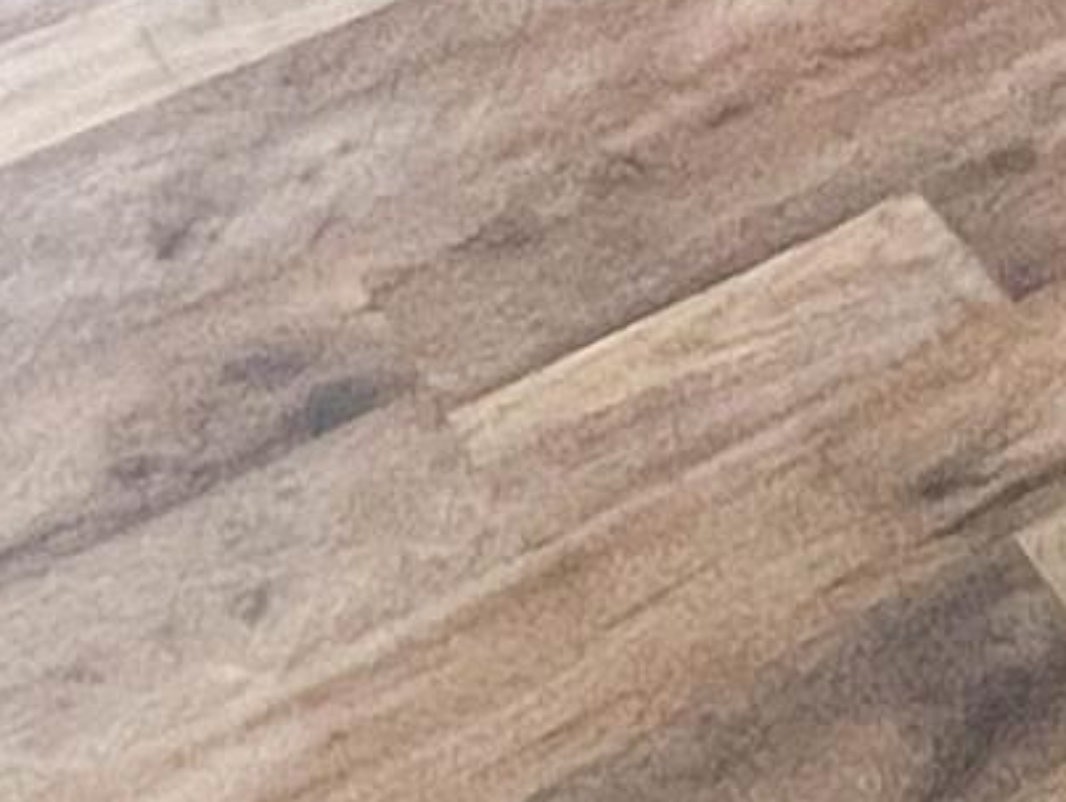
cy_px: -1858
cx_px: 1262
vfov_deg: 9.7
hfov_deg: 18.8
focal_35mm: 99
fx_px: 3051
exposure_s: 1/60
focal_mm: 1.57
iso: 125
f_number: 1.8
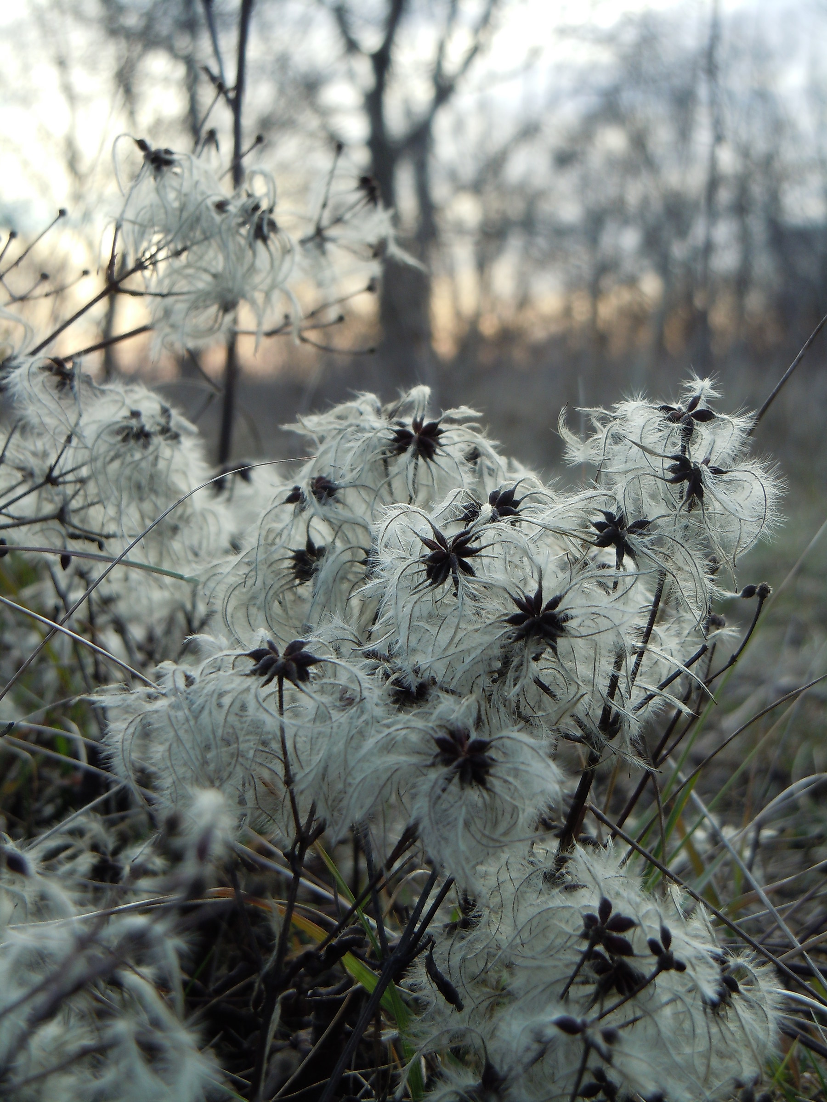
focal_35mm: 68
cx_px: 414
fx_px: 2166
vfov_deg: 28.6
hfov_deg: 21.6
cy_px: 551
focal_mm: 12.2
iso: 100
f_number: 4.1
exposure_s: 1/200
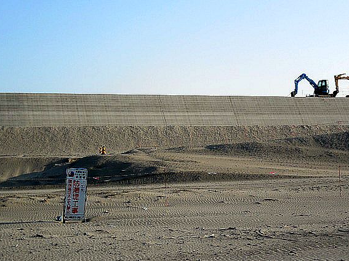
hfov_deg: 31.7
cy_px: 138
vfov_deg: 24.0
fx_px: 615
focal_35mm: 61
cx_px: 170
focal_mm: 9.8
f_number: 4.2
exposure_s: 1/640
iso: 125
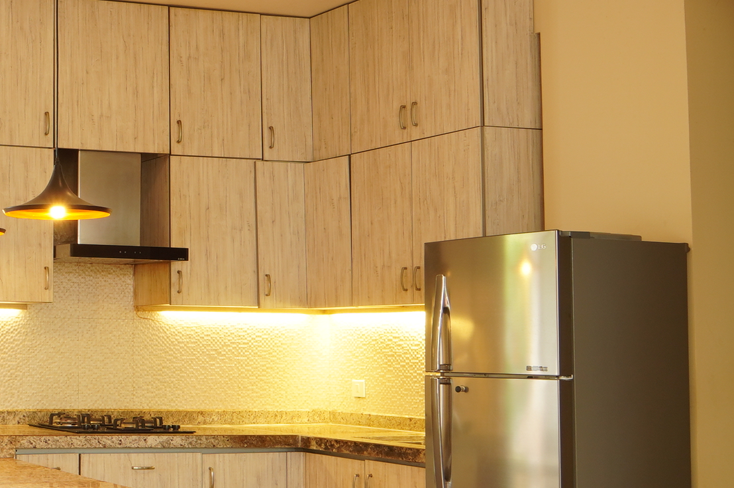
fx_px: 1161
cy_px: 269
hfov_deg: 29.1
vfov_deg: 23.7
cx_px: -195
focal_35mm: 57
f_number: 8
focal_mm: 14
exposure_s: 1/3
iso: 100
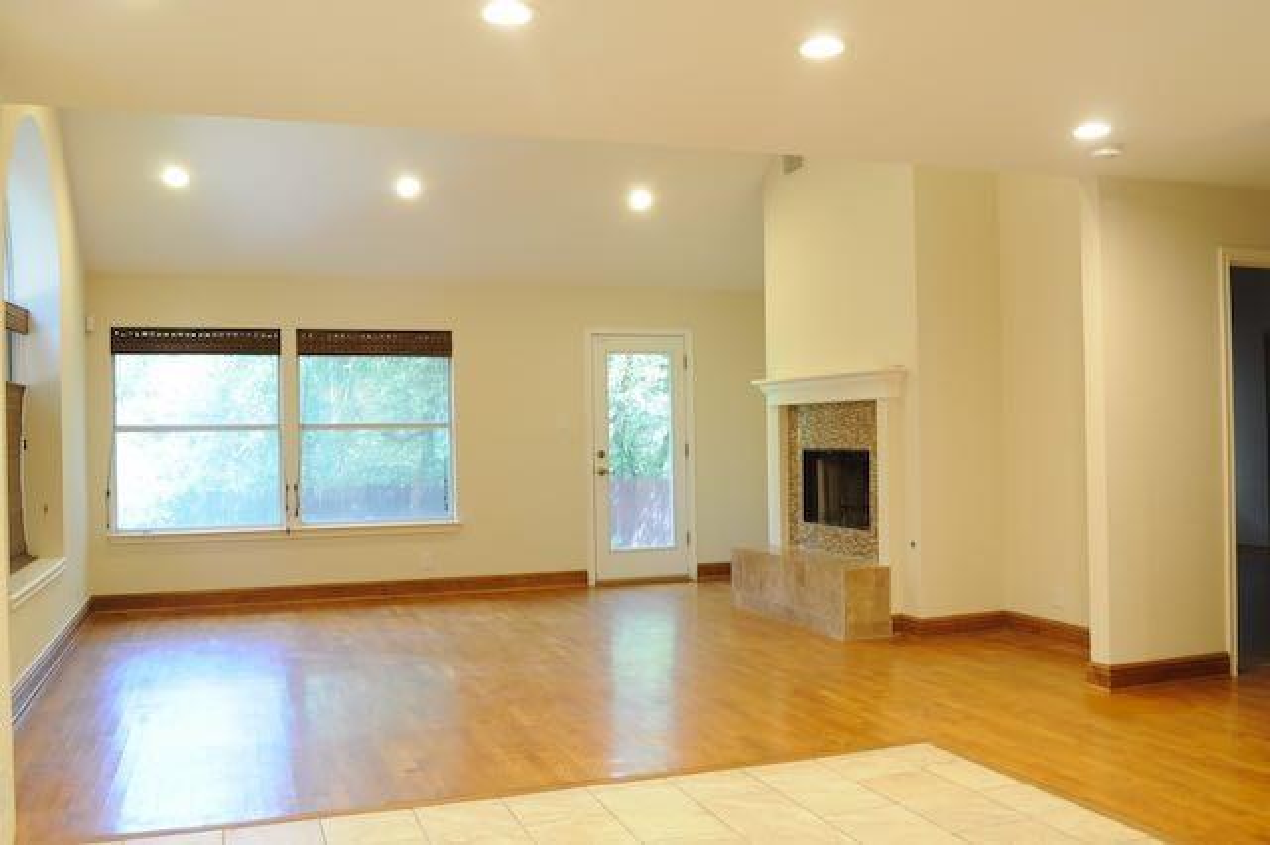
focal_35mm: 33
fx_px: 1164
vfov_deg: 39.9
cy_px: 422
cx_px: 635
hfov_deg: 57.2
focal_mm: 22
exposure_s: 1/8
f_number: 8
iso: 400
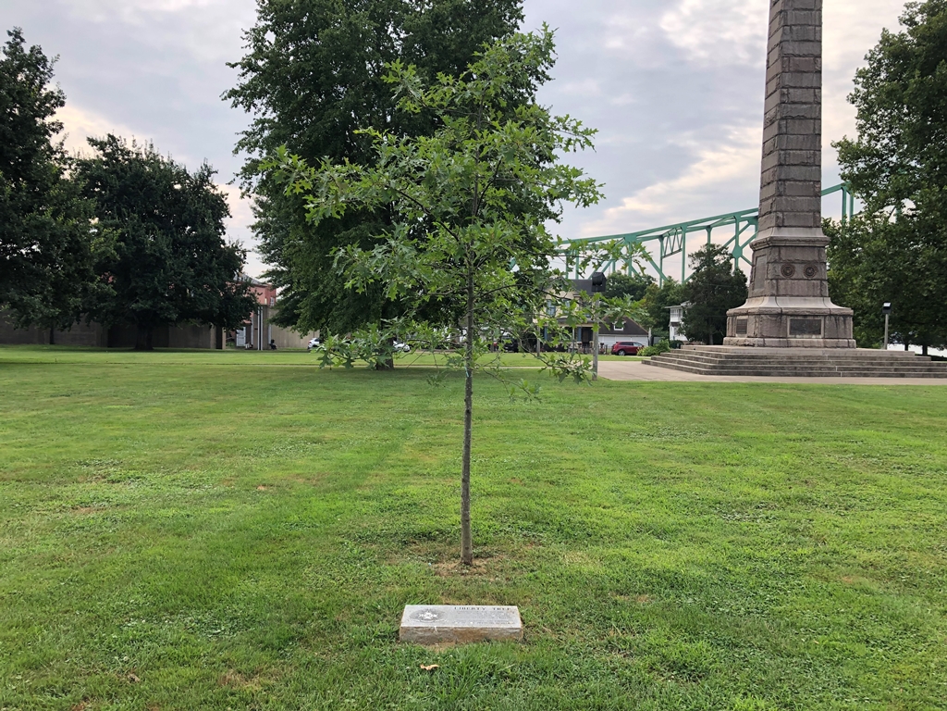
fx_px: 766
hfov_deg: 63.4
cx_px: 474
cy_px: 356
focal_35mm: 28
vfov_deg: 49.7
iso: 20
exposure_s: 1/823
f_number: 1.8
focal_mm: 3.99
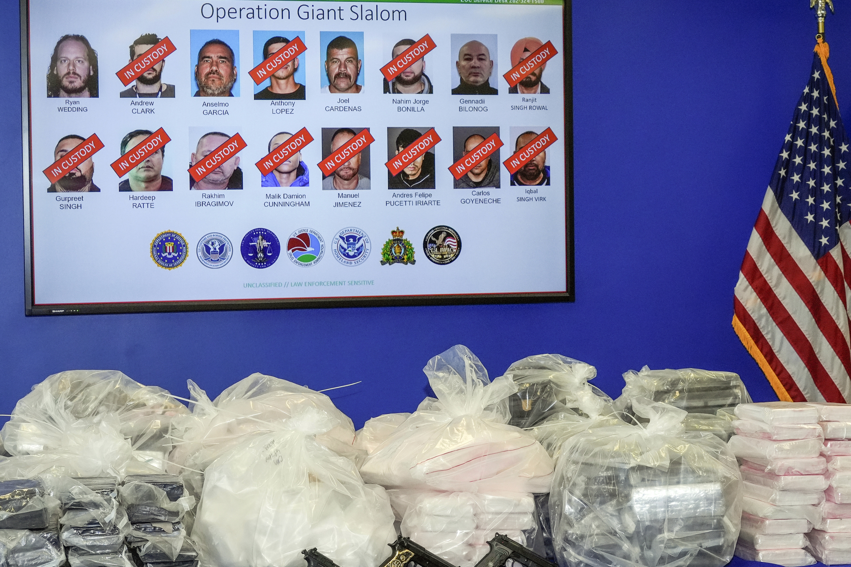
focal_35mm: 70
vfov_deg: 19.5
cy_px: 284
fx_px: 1655
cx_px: 426
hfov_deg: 28.8
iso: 3200
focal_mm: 70
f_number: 9
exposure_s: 1/400
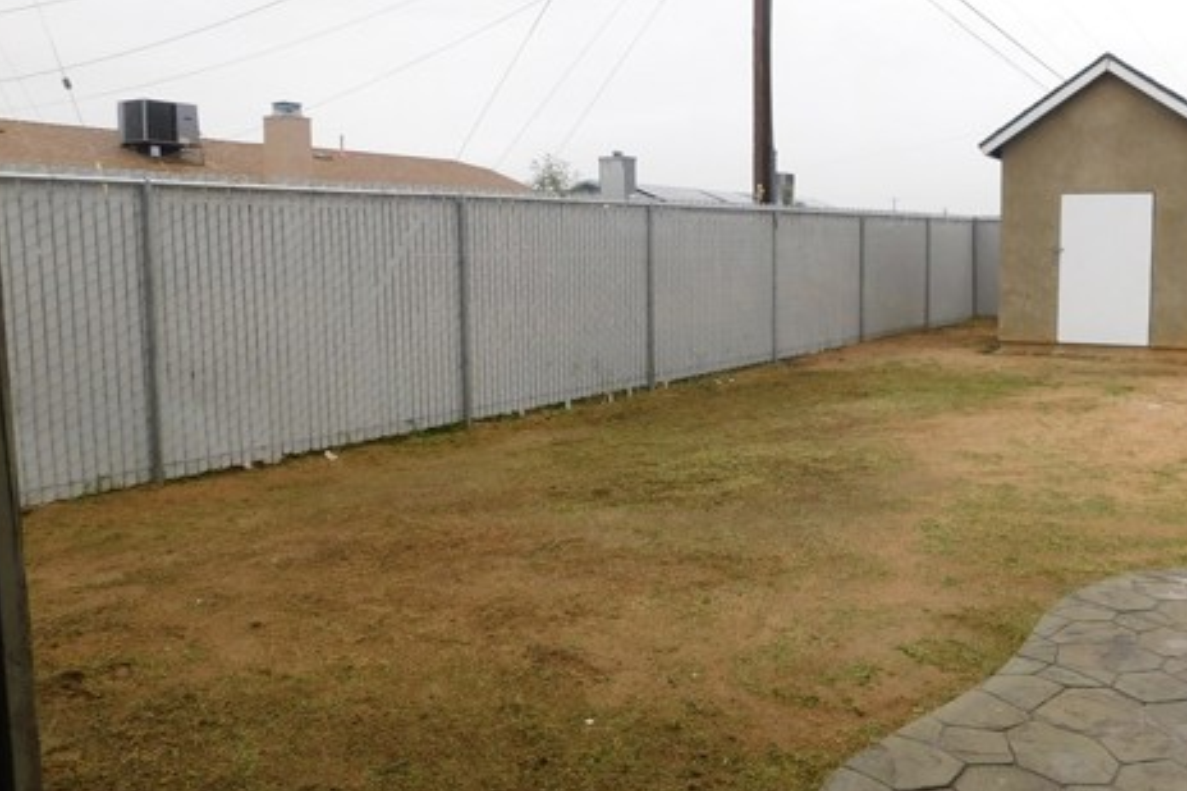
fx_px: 1088
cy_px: 348
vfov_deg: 39.9
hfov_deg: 56.2
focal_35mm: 33
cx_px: 778
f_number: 3
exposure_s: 1/250
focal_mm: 4
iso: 125
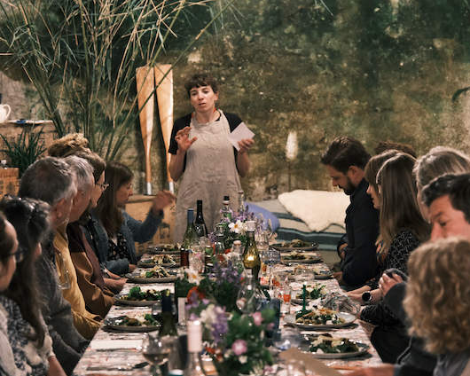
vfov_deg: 16.4
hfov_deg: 20.4
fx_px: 1308
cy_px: 188
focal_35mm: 94
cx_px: 241
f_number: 2.8
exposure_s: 1/40
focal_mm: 55
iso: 3200
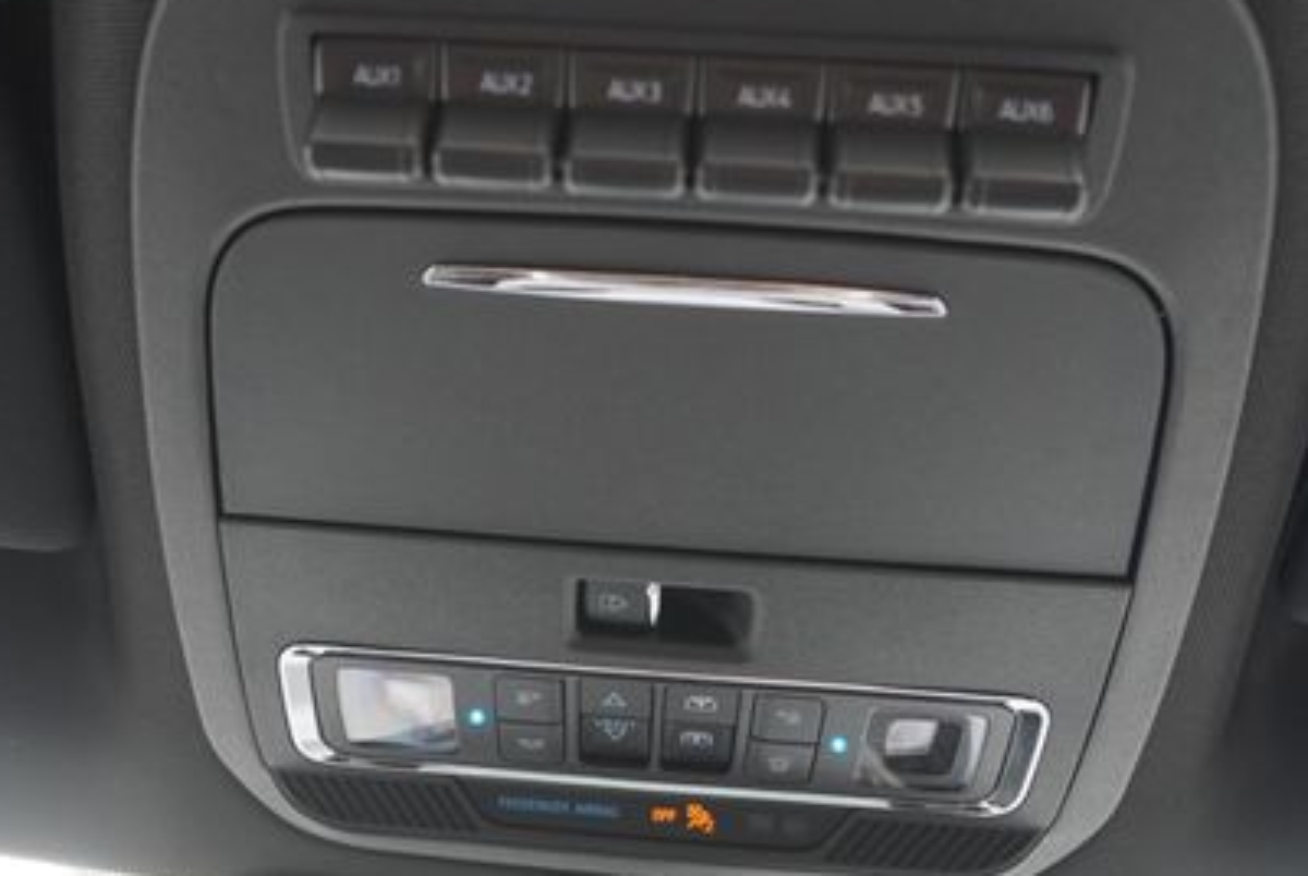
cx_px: 585
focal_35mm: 41
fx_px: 1485
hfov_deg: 47.5
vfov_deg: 32.9
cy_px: 441
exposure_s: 1/60
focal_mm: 17
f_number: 4
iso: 250
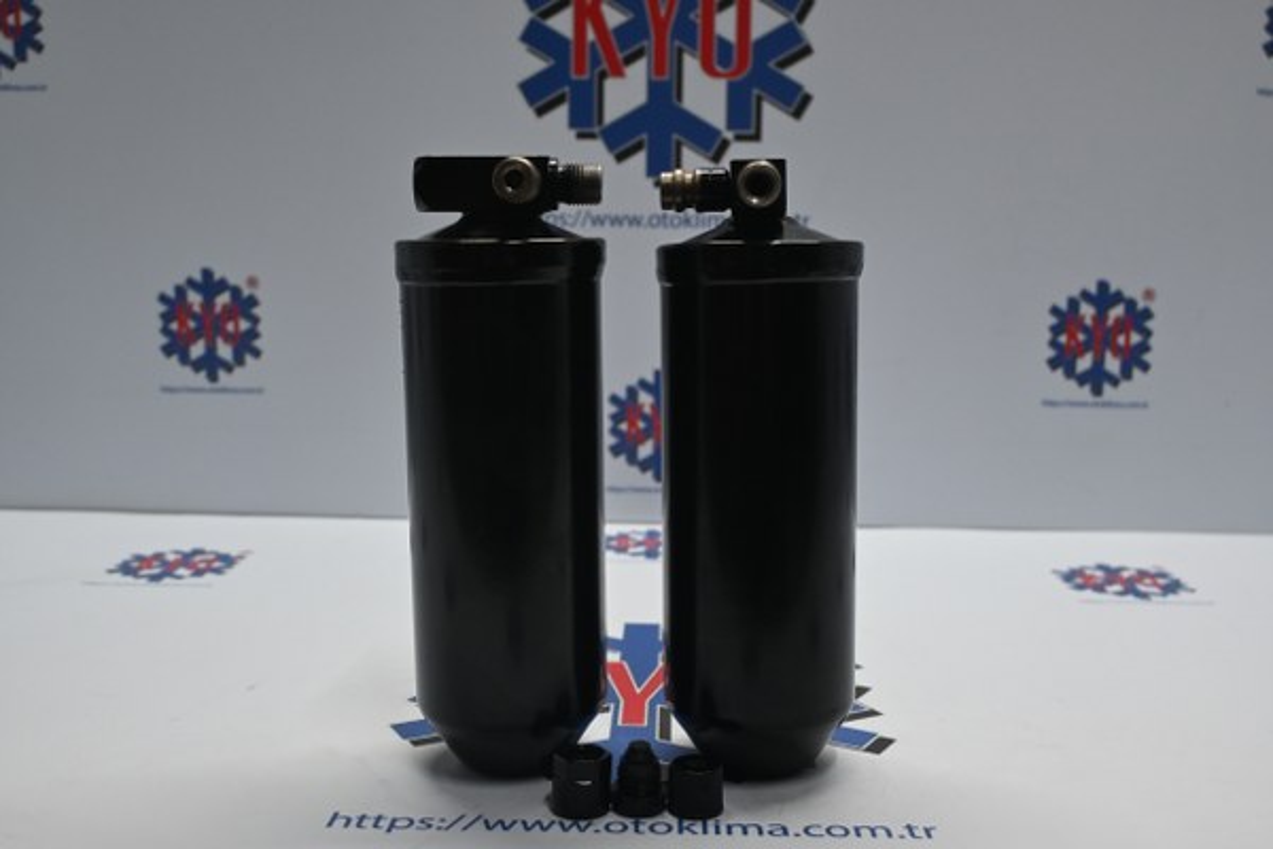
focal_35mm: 37
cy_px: 424
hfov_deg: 52.2
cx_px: 636
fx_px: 1299
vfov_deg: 36.2
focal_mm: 24.5
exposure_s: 1/125
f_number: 4.2
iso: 800
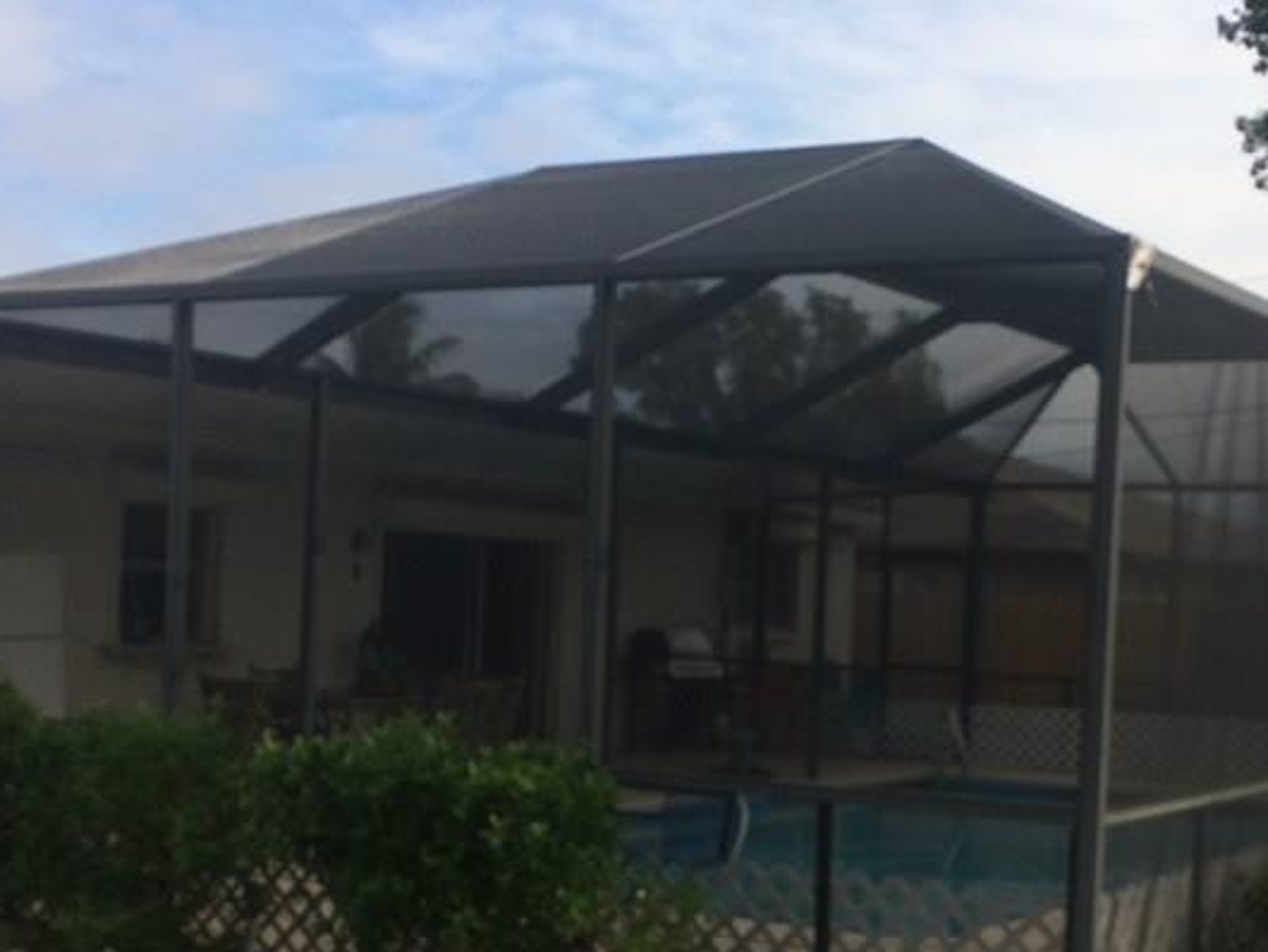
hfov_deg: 34.1
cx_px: 828
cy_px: 651
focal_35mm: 56
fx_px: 2052
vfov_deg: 25.9
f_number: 2.2
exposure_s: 1/1642
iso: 32
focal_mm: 4.15
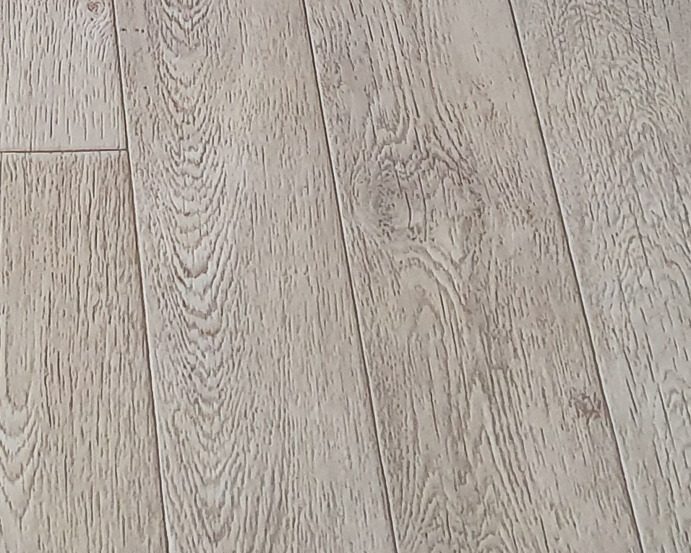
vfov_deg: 12.8
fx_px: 2188
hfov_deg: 17.5
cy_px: -510
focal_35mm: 107
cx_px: -25
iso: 250
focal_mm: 4.32
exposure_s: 1/50
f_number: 2.4
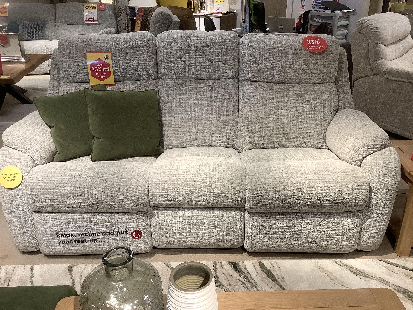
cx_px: 210
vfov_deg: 44.2
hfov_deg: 56.8
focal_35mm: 32
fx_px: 382
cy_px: 152
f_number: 2.4
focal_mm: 3.3
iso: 50
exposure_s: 1/50
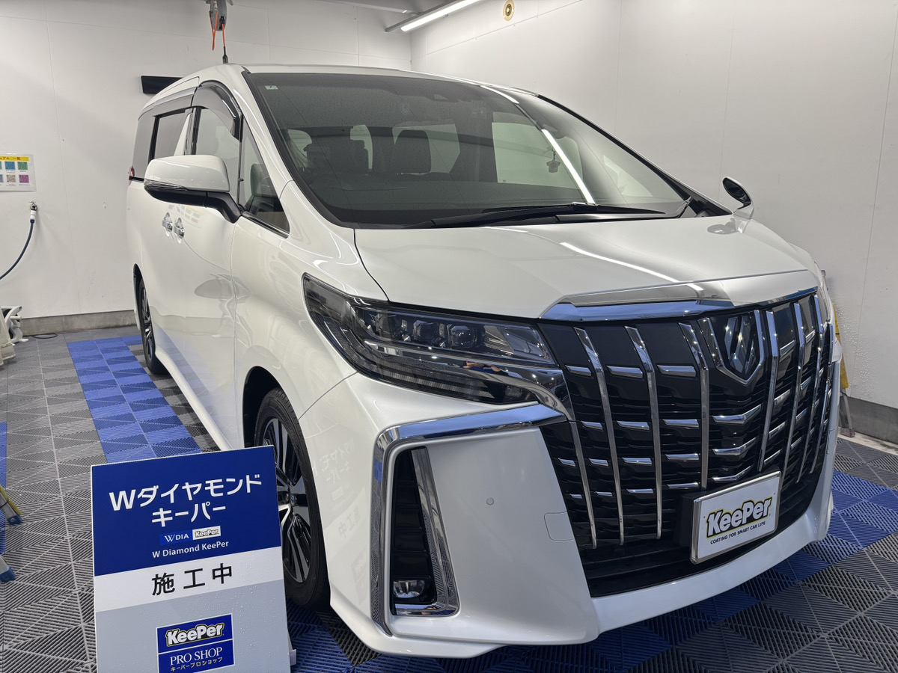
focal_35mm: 26
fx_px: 674
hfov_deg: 67.3
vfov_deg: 53.1
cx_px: 449
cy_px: 336
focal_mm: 5.96
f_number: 1.6
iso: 64
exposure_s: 1/121
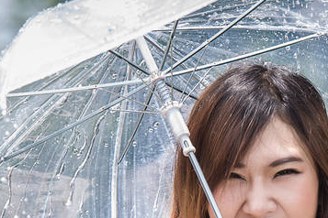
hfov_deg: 4.6
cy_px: 289
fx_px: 4045
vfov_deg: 3.1
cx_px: 341
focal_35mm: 444
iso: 64
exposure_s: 1/200
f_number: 4
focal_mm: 155
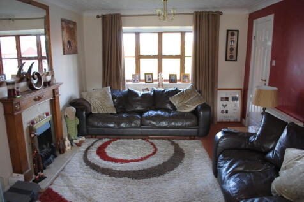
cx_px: 152
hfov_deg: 67.4
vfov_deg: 47.9
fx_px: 228
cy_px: 101
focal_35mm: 27
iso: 200
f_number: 3.5
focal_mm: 18
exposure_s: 1/15
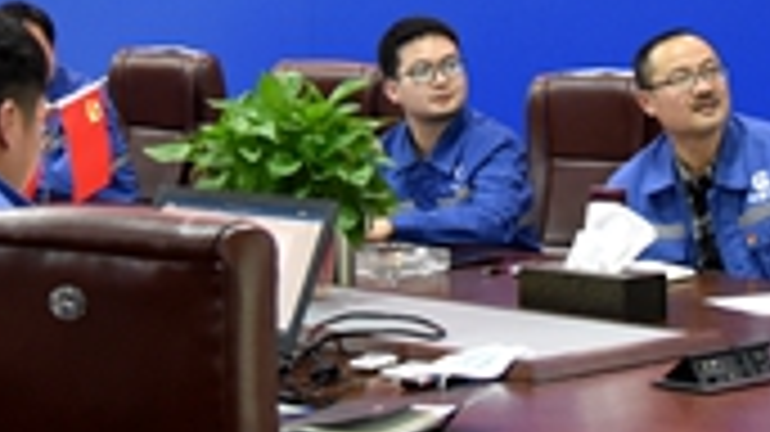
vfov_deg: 10.1
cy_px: -115
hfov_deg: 18.2
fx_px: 2408
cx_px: 432
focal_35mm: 118
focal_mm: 32
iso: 4500
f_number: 4
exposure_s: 1/60
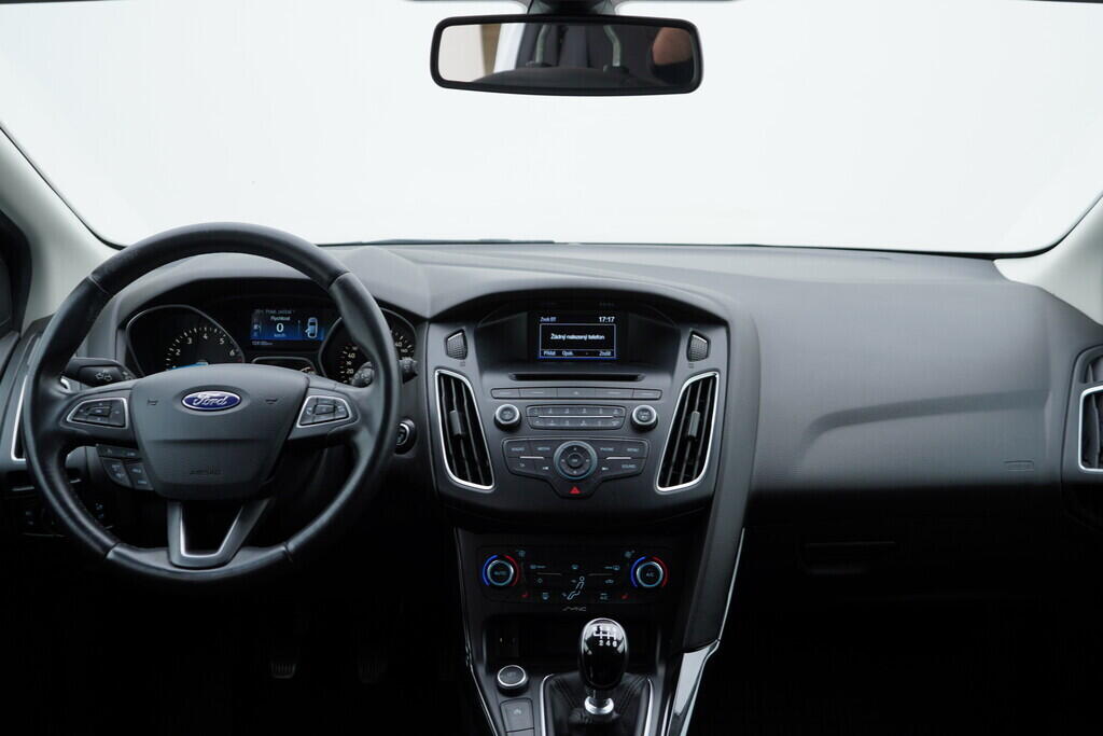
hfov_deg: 53.1
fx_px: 1103
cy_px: 368
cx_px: 552
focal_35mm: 36
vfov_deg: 36.9
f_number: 3.2
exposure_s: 1/50
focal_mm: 24
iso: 125
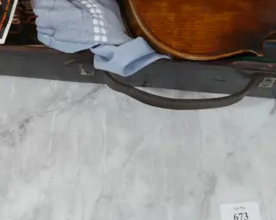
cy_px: -68
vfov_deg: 16.6
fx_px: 710
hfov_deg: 21.9
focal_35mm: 87
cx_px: 100
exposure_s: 1/60
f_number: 3.5
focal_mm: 14
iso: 250
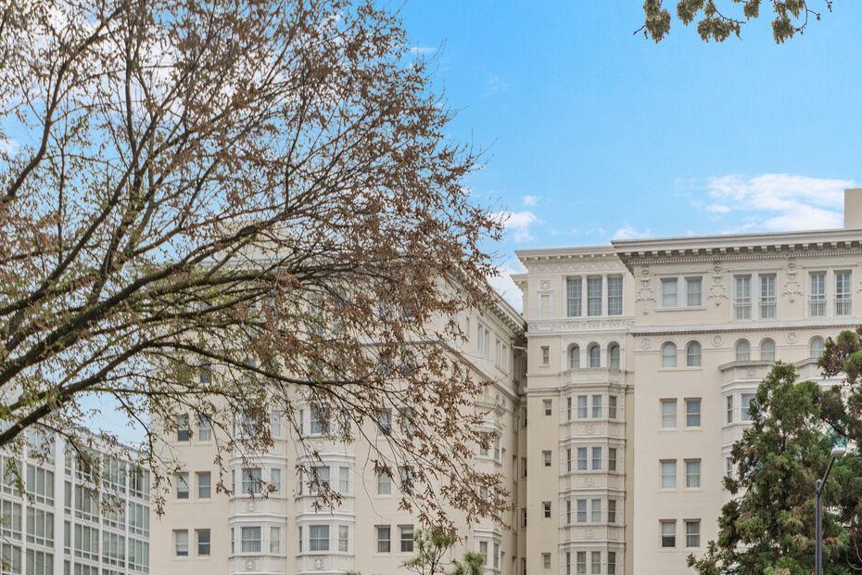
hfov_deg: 30.1
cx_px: 715
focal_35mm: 65
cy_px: 504
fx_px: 1556
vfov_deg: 20.5
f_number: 8
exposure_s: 1/250
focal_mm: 35
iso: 400
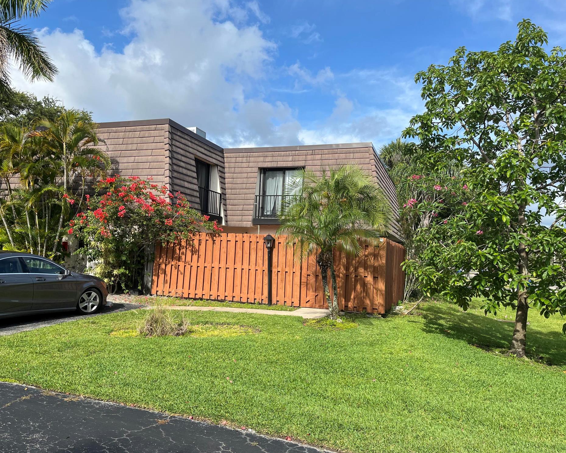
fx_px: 469
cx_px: 263
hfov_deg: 62.1
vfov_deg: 51.5
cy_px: 226
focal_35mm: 28
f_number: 1.6
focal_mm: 5.1
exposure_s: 1/2513
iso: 50
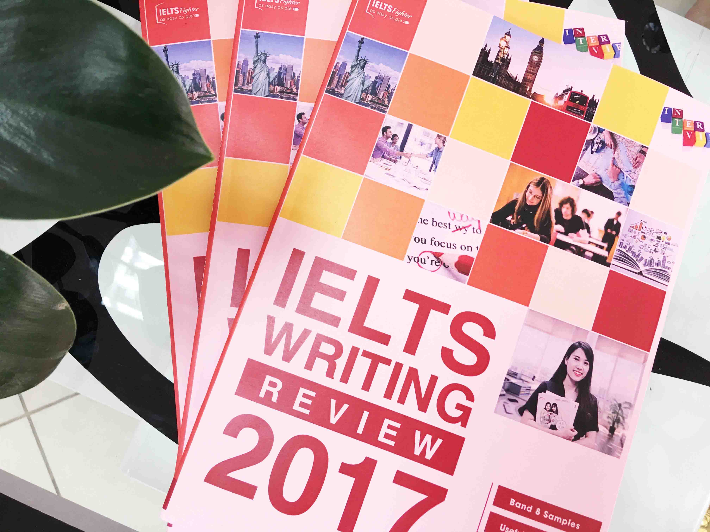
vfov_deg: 48.2
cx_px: 355
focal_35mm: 29
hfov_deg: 61.7
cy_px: 266
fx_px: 595
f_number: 2.2
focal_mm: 4.15
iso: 40
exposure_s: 1/17
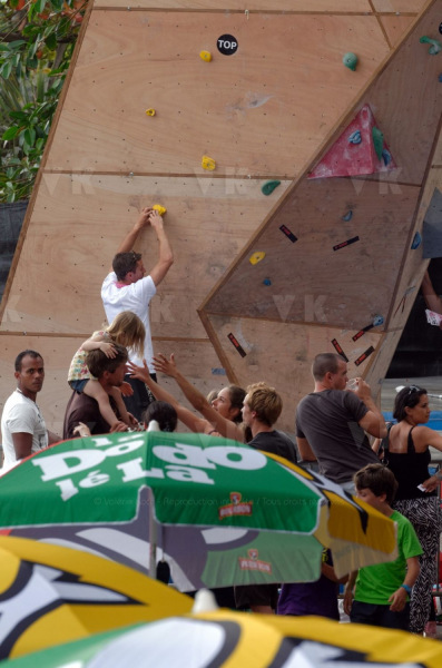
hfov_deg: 4.6
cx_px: 221
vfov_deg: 6.9
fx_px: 5554
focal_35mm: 300
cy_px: 334
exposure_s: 1/200
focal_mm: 200
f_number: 8
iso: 250
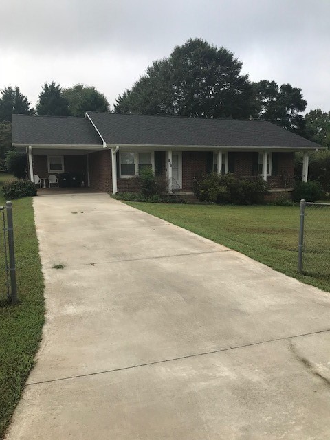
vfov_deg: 63.4
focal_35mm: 28
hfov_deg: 49.7
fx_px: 356
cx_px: 165
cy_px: 220
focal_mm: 3.99
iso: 20
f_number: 1.8
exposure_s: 1/863
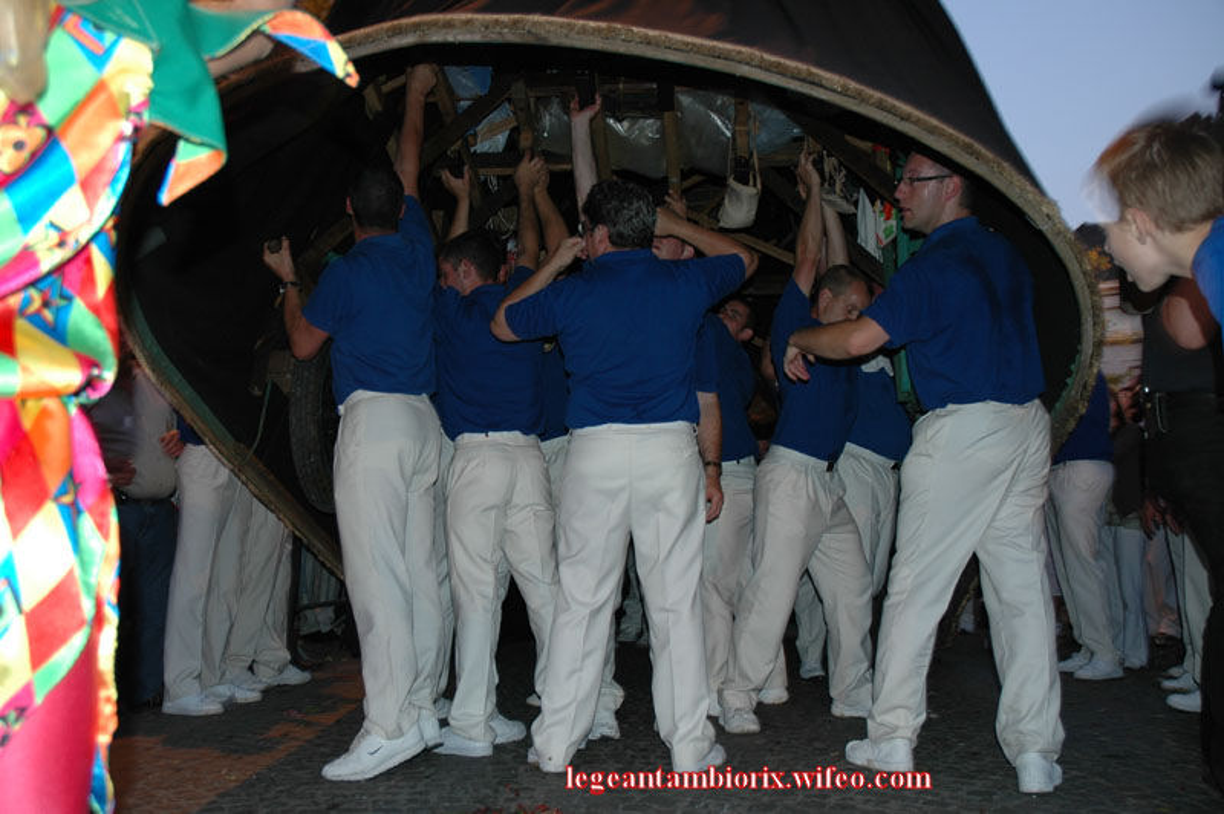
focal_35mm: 33
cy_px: 407
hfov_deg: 57.3
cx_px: 612
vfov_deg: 39.9
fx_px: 1121
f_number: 3.8
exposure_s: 1/8
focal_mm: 22
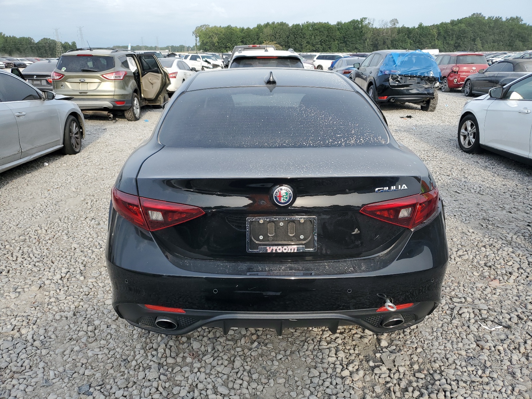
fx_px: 400
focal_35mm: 26
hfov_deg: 67.3
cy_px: 200
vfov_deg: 53.1
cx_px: 266
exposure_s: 1/1111
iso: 50
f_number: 1.5
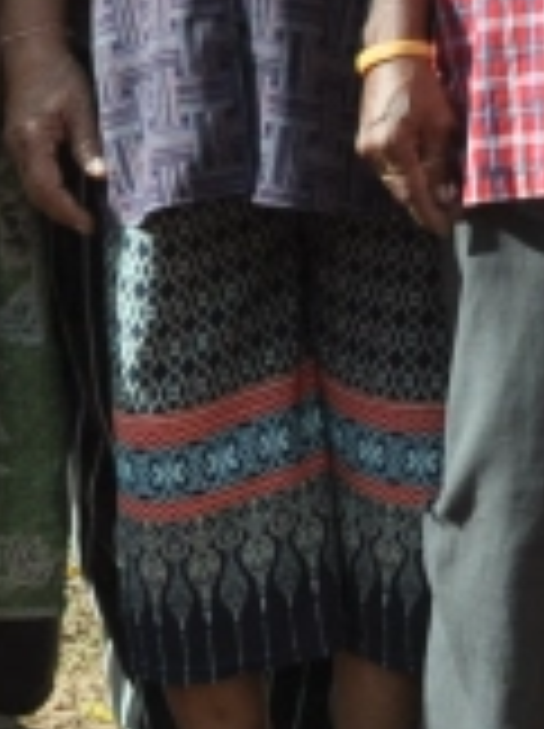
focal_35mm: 274
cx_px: 1227
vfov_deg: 7.2
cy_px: -68
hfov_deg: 5.3
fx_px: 5757
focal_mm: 22
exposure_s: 1/1250
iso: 250
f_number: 4.5
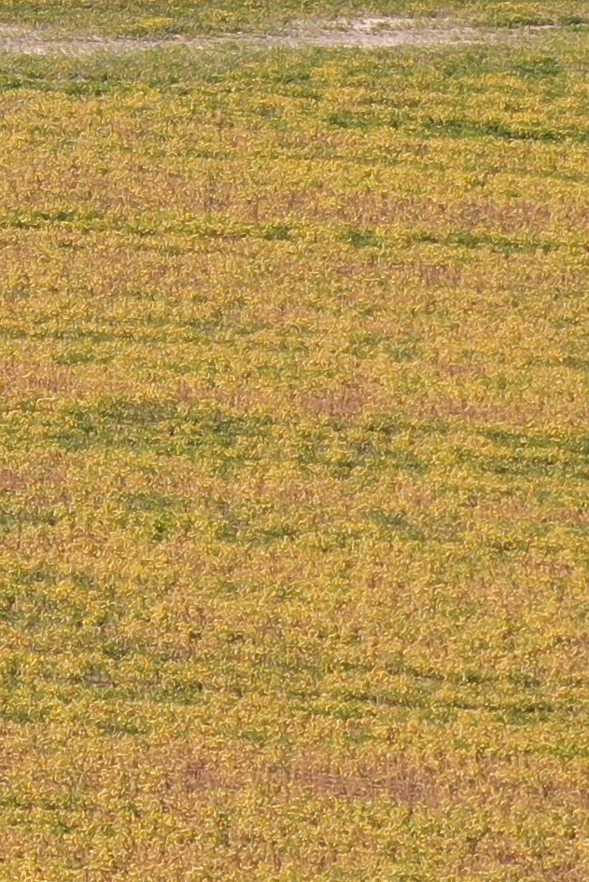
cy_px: -654
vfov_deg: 11.8
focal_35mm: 162
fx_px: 3974
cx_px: -249
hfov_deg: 8.3
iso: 100
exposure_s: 1/320
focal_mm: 10.26
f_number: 5.6
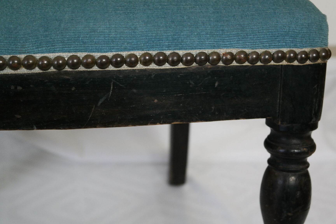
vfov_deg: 25.5
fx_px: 495
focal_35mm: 53
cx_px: 168
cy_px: 112
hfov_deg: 37.5
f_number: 4.5
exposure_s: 1/60
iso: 1600
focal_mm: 35
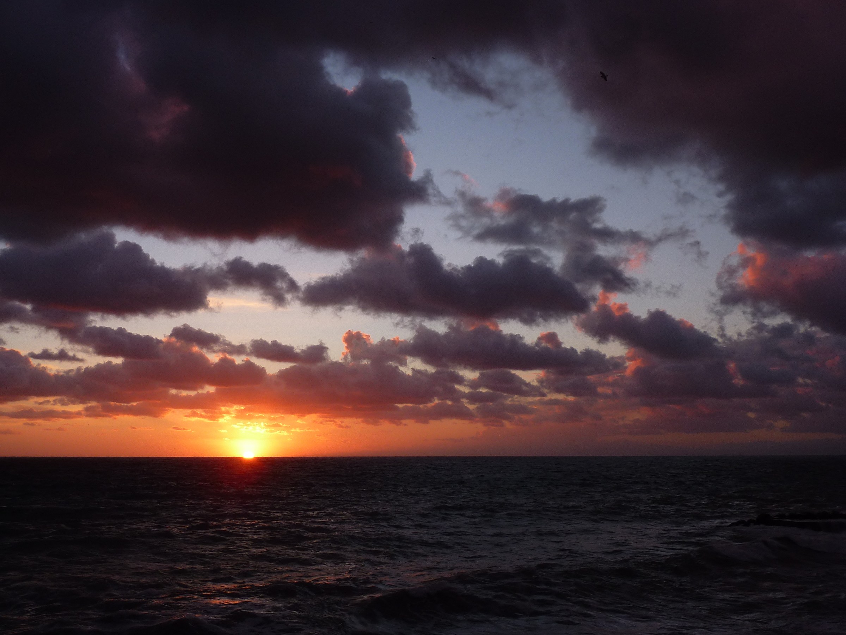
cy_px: 318
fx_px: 904
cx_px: 423
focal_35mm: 37
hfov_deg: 50.1
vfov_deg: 38.7
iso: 80
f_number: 4
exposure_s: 1/160
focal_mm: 6.1
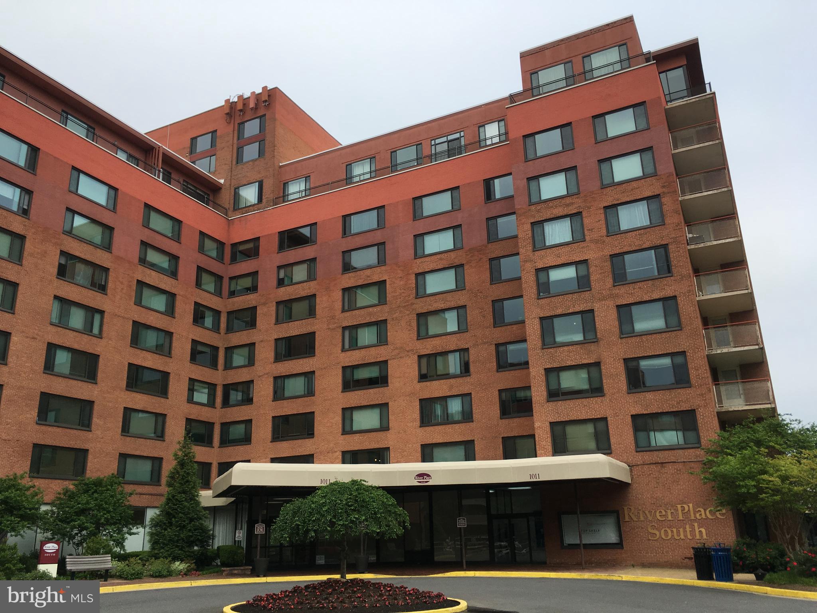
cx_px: 408
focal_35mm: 29
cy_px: 306
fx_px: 684
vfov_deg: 48.2
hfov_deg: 61.7
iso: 25
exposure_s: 1/801
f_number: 2.2
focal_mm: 4.15
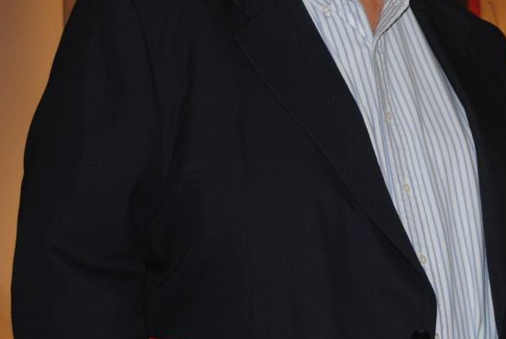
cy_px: 86
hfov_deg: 20.0
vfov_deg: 13.6
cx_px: 389
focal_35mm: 101
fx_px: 1422
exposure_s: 1/60
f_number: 4
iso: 200
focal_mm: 24
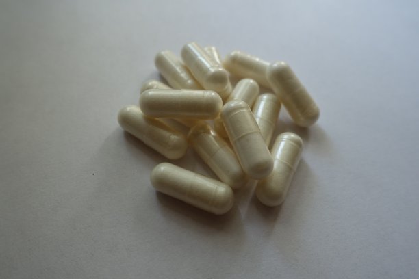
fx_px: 279
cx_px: 210
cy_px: 140
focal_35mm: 24
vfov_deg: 53.1
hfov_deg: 73.7
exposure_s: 1/80
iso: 125
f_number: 3.2
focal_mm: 8.8
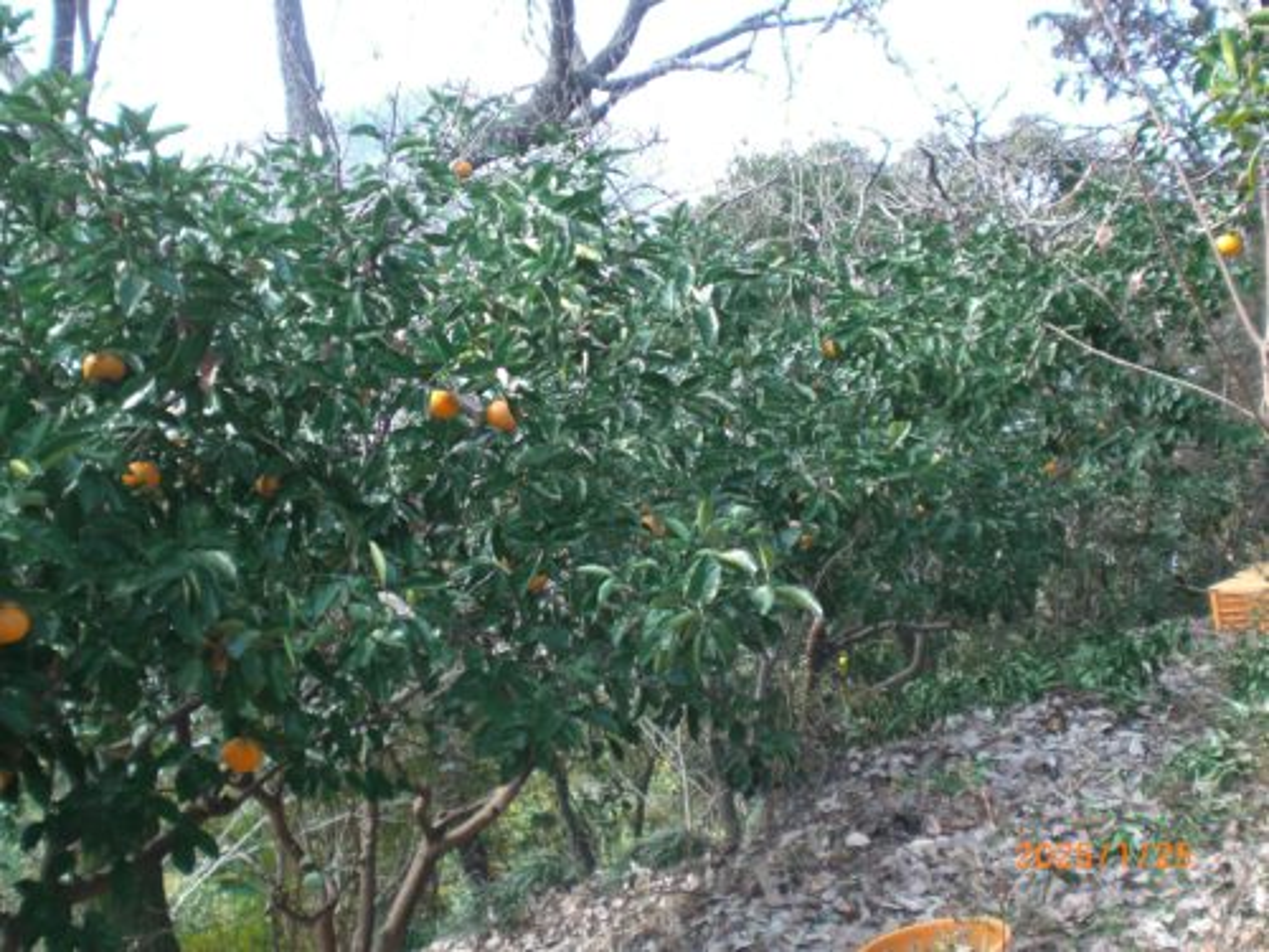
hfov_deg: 49.0
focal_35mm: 38
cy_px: 476
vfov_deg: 37.7
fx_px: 1393
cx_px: 634
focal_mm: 6.3
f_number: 3.1
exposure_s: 1/60
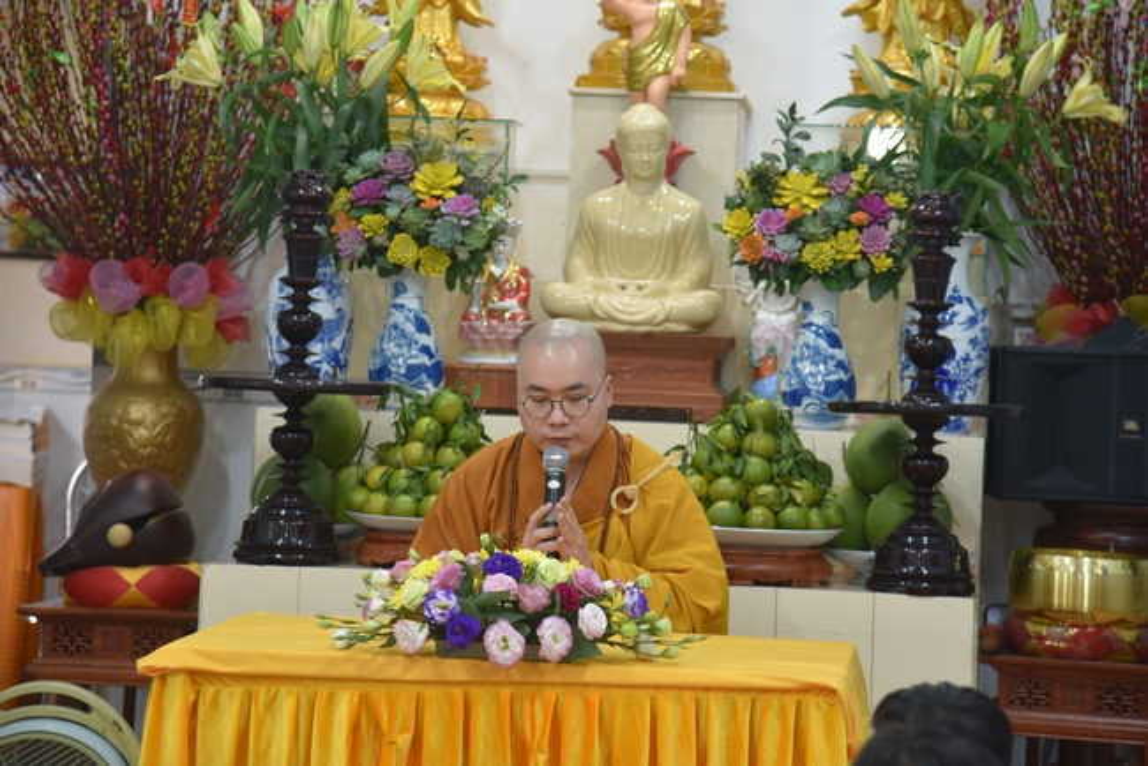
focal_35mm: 120
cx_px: 574
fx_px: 3828
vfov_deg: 11.4
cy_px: 383
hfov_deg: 17.1
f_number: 4
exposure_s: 1/60
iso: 800
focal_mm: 120
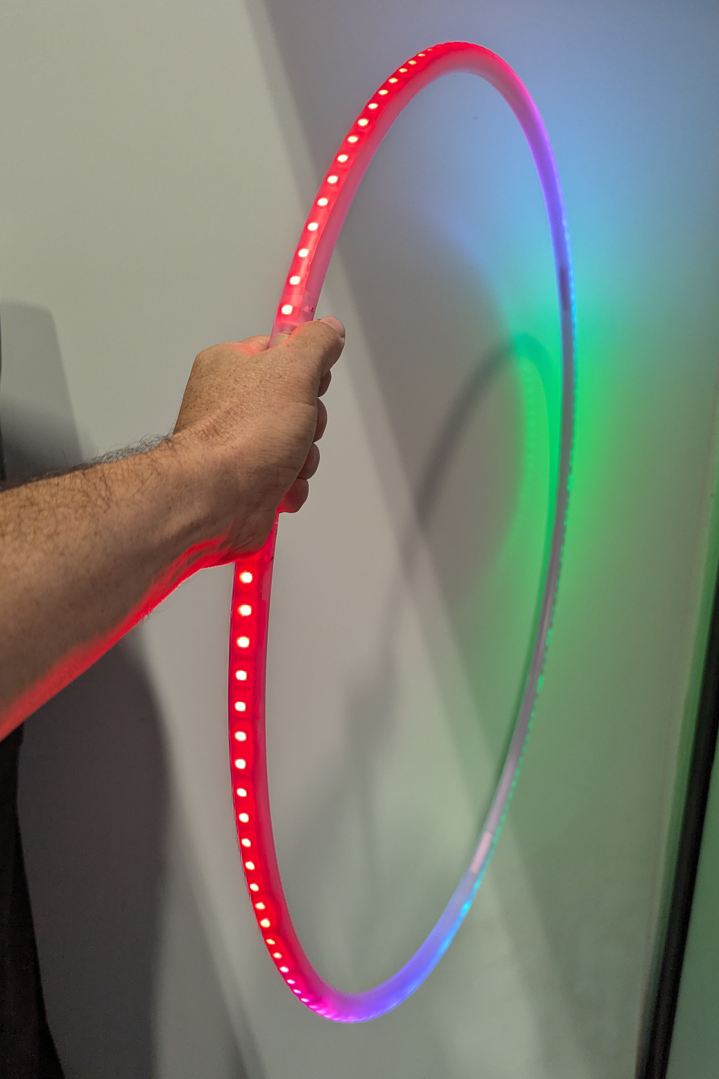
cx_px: 366
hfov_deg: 49.5
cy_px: 527
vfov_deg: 69.4
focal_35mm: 26
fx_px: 779
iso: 119
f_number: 1.85
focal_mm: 6.81
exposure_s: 1/106
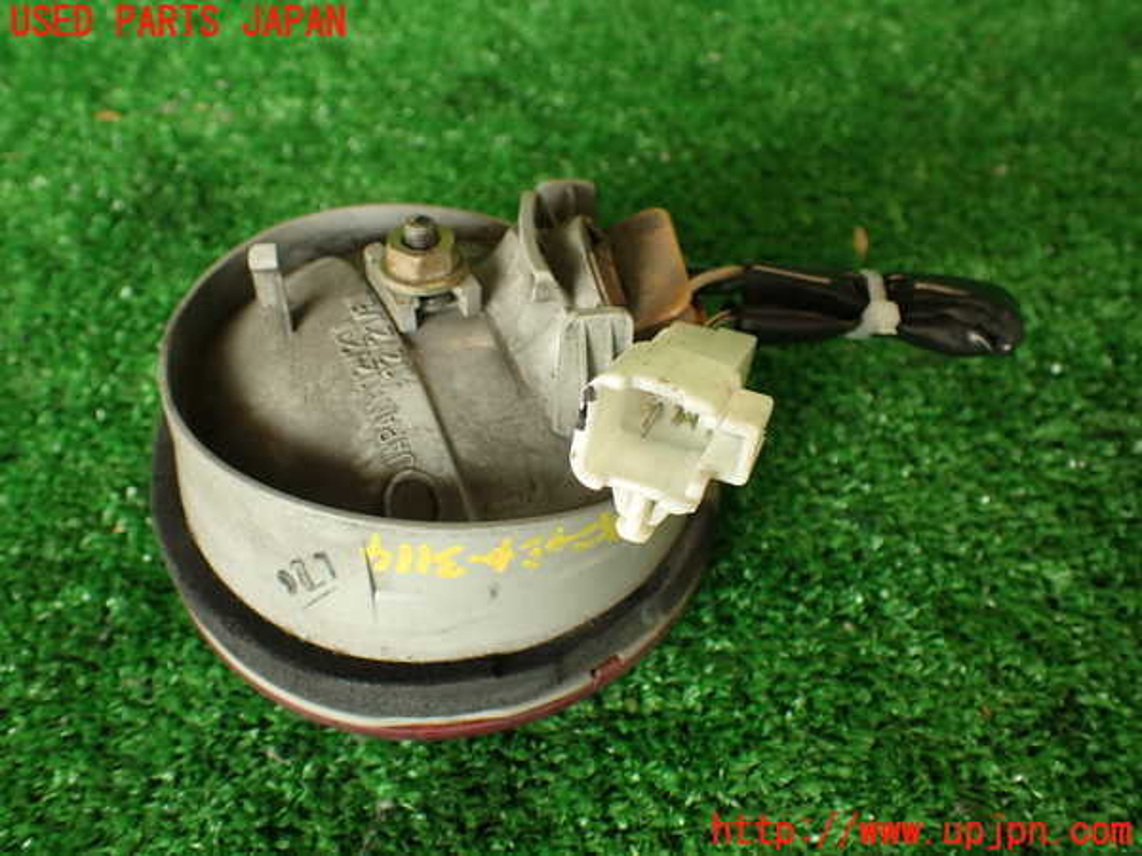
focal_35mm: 32
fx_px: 1056
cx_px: 571
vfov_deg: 44.2
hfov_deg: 56.8
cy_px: 428
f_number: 2.4
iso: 100
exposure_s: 1/60
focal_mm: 5.79
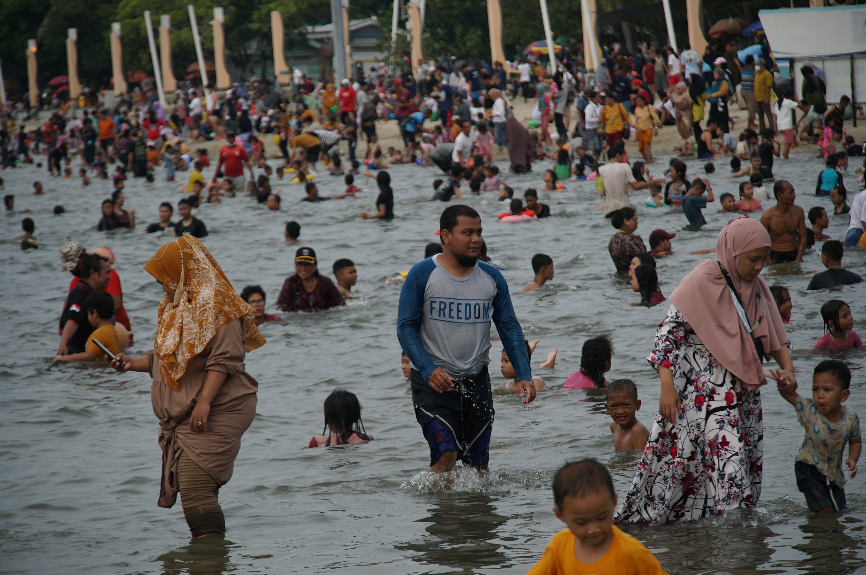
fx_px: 3894
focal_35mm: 162
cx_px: 433
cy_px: 288
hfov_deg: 12.7
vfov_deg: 8.5
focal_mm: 108
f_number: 5.6
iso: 100
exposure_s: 1/500
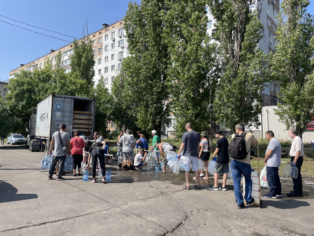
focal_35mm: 26
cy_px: 118
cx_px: 157
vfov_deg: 53.1
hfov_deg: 67.3
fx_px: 236
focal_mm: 4.2
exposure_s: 1/2451
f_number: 1.6
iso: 32
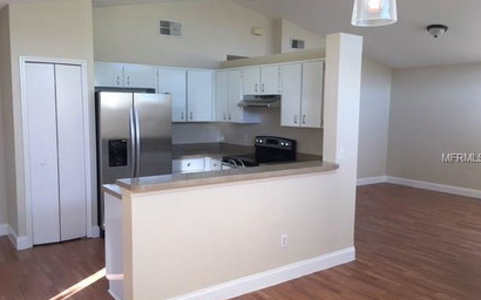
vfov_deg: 39.4
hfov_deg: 59.7
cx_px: 239
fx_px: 419
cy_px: 158
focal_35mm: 32
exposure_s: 1/40
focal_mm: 4.15
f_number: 2.2
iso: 25
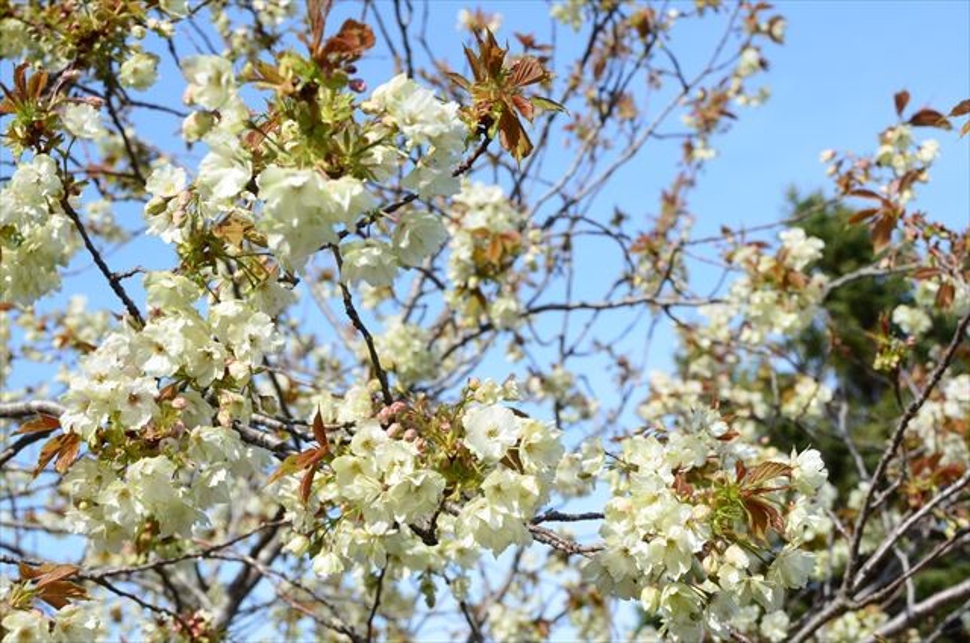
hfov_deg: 28.1
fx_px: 1936
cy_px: 322
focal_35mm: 72
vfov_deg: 18.8
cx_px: 485
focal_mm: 48
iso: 400
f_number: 8
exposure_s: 1/800
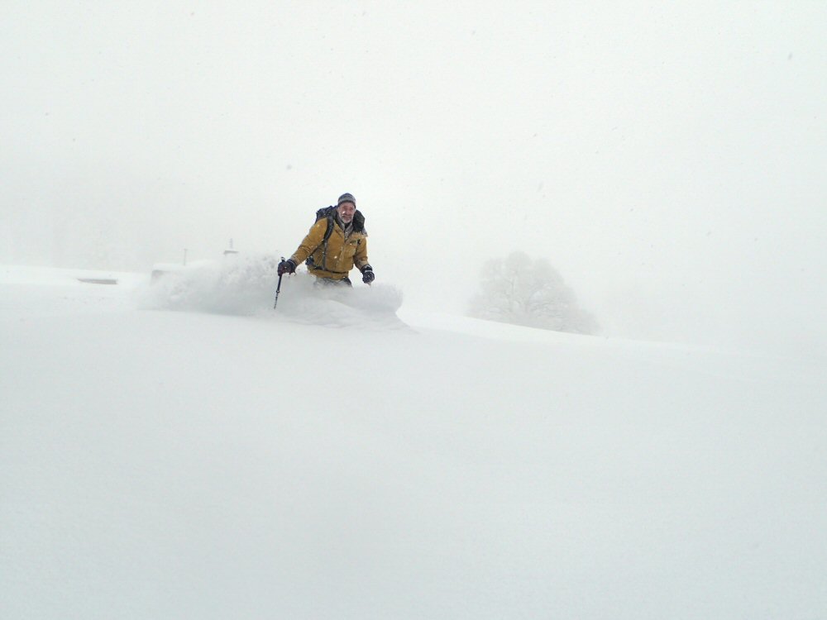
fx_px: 1027
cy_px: 310
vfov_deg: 33.6
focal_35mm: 43
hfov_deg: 43.9
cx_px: 414
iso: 100
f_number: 4
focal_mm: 7.86
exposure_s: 1/400
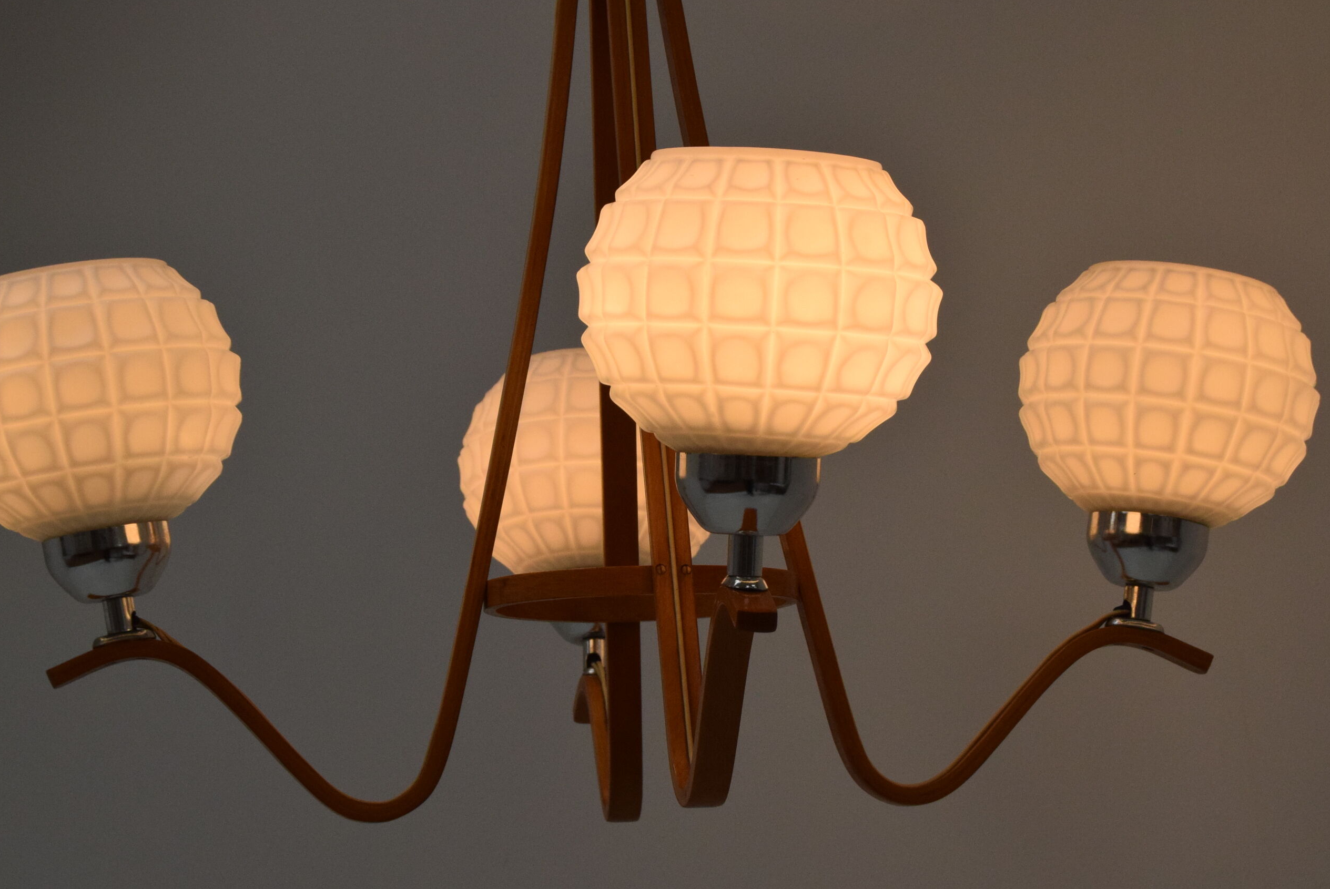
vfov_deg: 14.0
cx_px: 663
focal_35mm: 98
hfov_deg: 20.9
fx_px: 3608
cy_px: 422
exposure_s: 1/500
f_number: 11
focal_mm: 55
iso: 1600
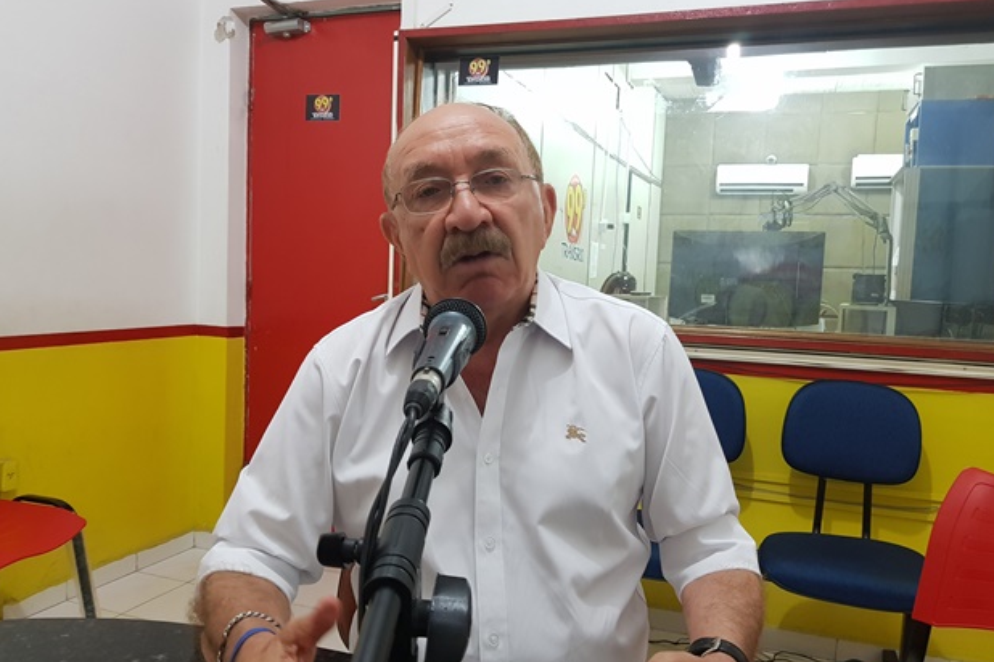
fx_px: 773
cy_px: 365
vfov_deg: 46.3
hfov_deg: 65.5
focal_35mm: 28
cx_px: 500
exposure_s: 1/15
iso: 200
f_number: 1.7
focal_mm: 4.2
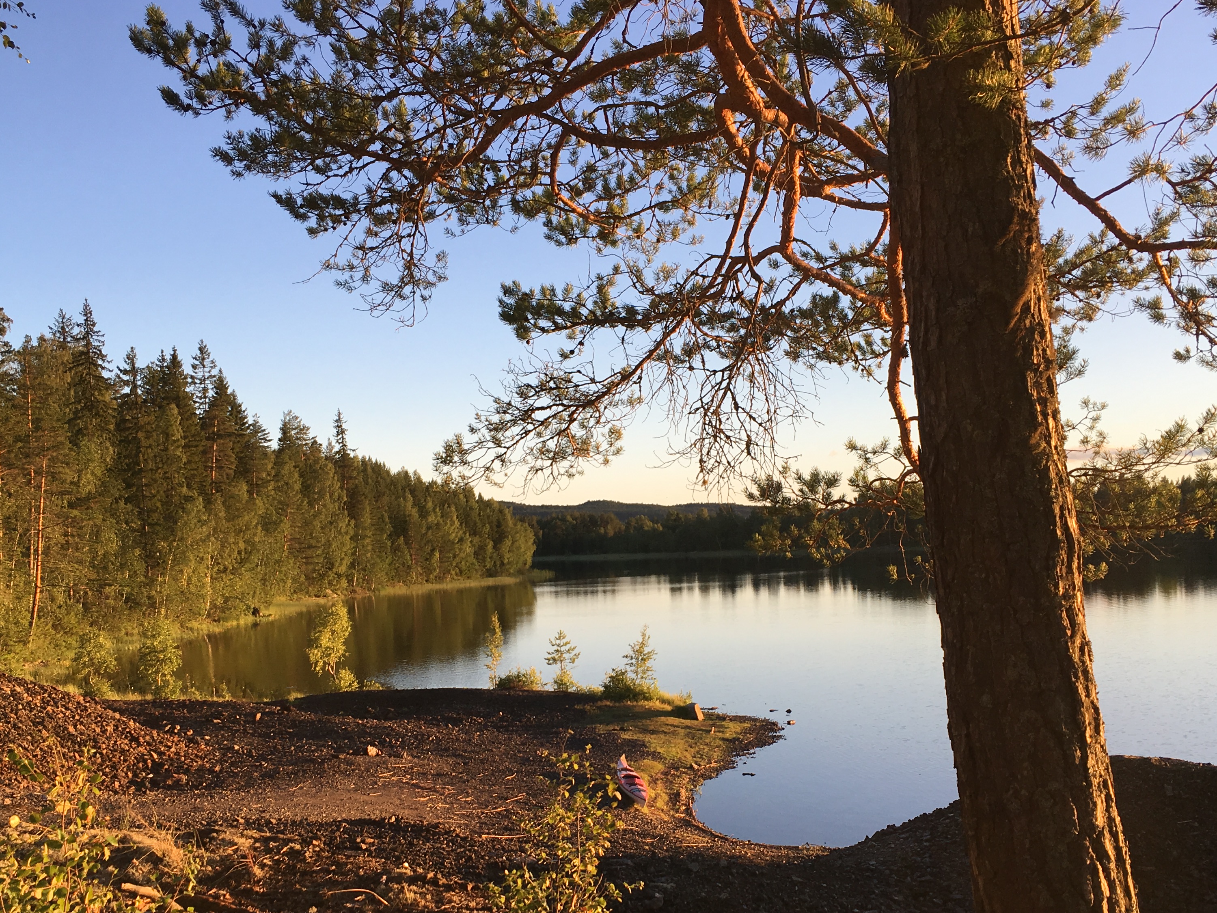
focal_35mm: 39
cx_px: 604
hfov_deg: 47.9
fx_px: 1371
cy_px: 559
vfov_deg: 36.7
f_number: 2.2
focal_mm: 4.15
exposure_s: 1/337
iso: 25
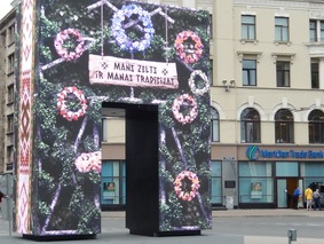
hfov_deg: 27.0
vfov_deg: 20.5
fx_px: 675
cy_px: 121
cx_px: 147
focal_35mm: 72
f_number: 4.5
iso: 125
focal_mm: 9.2
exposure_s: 1/160
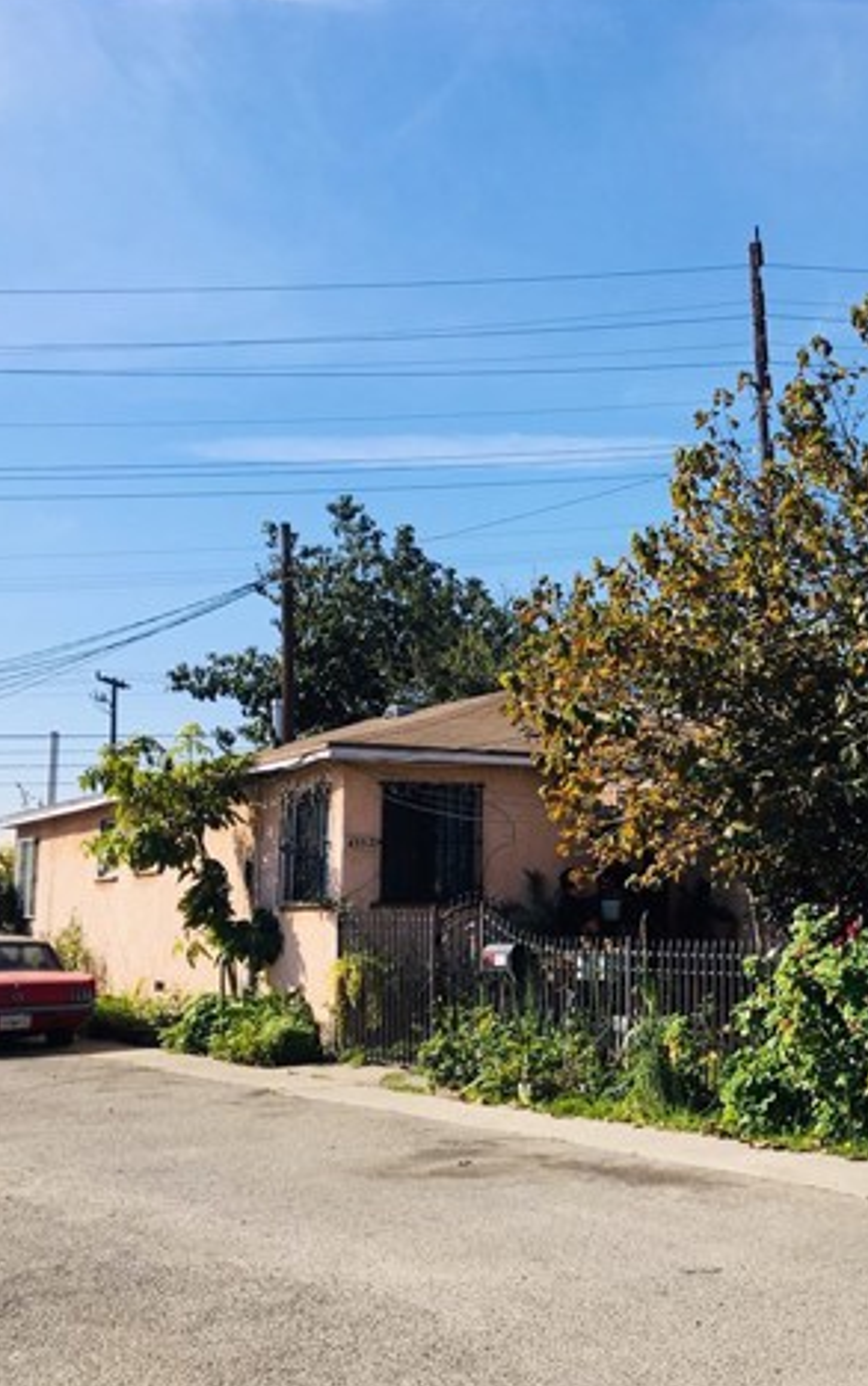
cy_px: 693
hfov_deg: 28.9
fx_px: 1588
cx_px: 838
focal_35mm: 42
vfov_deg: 47.2
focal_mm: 4.15
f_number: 2.2
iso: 25
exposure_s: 1/1131
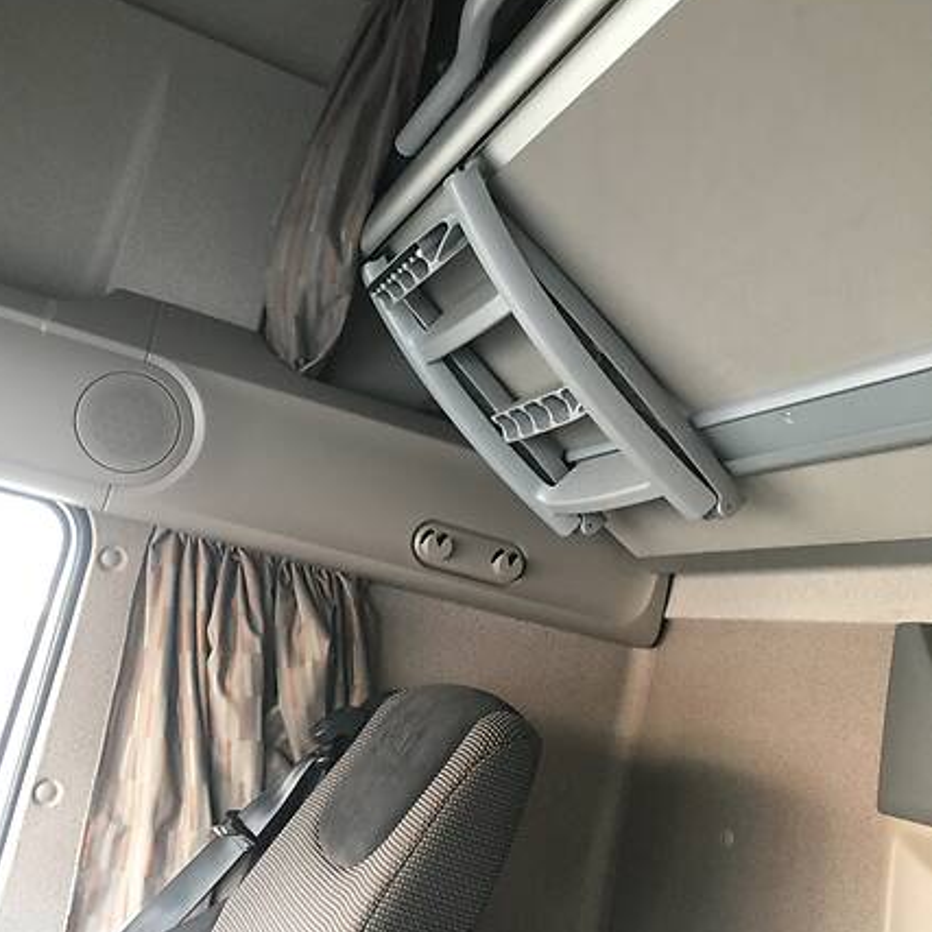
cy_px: 519
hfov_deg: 46.0
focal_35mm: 36
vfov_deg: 46.0
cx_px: 443
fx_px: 1097
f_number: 2.2
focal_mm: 4.2
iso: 160
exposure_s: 1/33
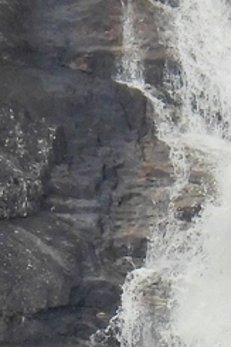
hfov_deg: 0.3
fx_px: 49712
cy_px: 302
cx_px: 283
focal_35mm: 5158
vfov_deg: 0.4
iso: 360
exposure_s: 1/500
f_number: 5.6
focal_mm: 170
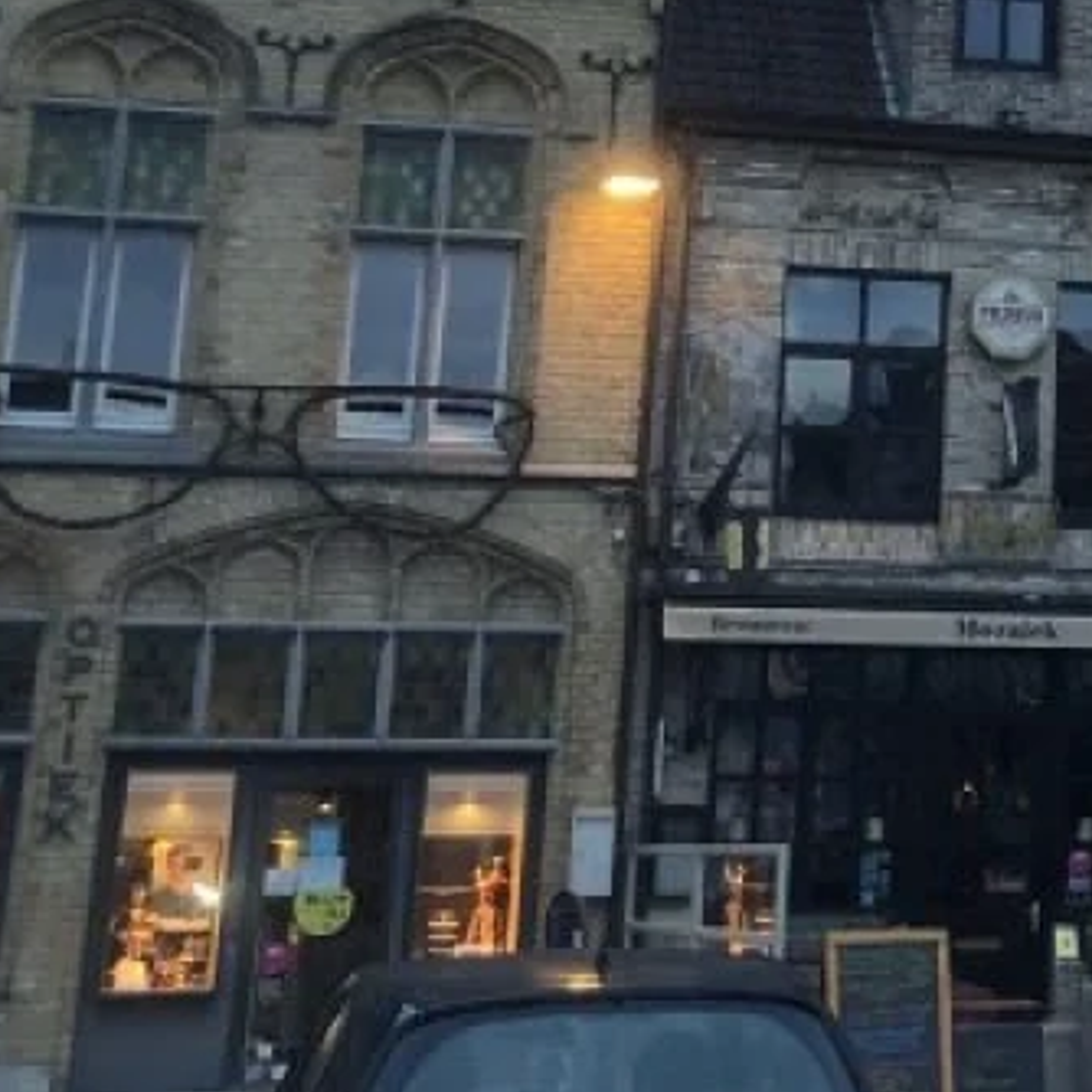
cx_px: 1318
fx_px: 3176
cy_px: -222
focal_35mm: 89
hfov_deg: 18.5
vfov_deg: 18.5
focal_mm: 4
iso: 32
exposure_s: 1/25
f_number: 1.8
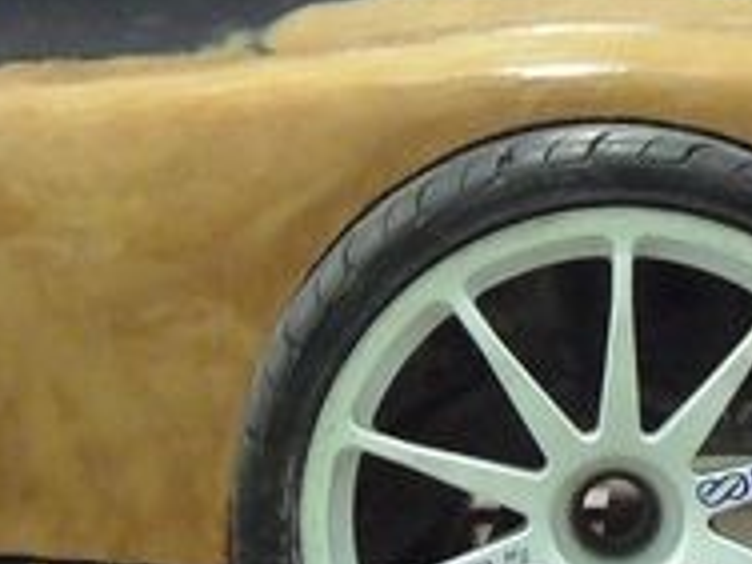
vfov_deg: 11.8
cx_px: 596
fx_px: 2737
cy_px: 328
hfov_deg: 15.5
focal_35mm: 126
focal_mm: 6.2
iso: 800
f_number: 2.7
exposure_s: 1/13
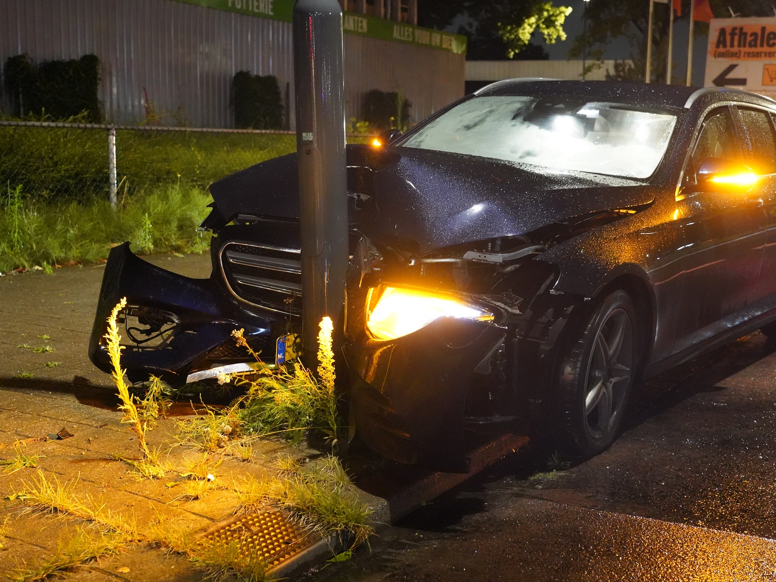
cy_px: 293
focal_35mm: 44
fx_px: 987
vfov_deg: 32.9
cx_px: 410
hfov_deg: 42.9
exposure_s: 1/8
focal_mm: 40
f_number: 4
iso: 12800
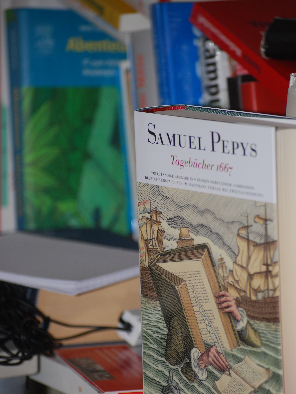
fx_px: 1688
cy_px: 230
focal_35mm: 148
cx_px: 165
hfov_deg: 10.0
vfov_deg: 13.3
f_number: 4.5
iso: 200
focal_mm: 82
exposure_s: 1/60
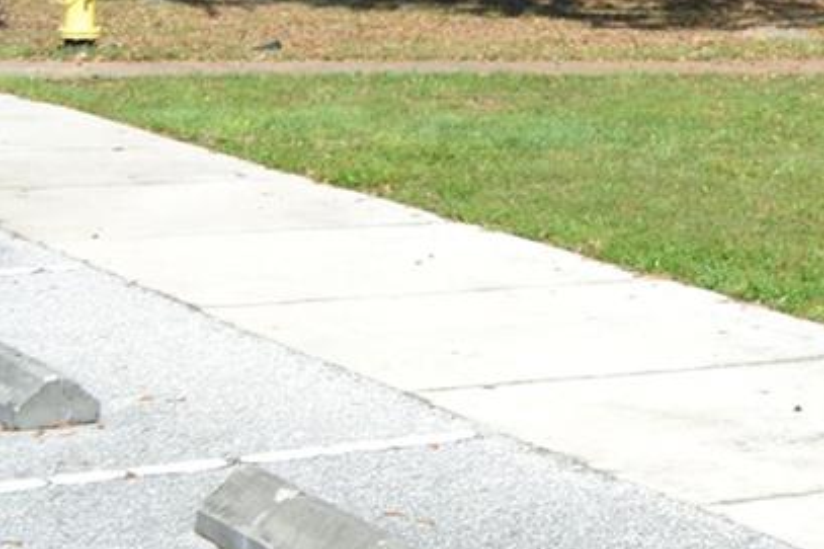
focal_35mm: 118
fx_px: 2700
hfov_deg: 14.7
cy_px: -251
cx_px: 1585
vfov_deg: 11.2
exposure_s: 1/200
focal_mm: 20
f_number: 7.1
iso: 100
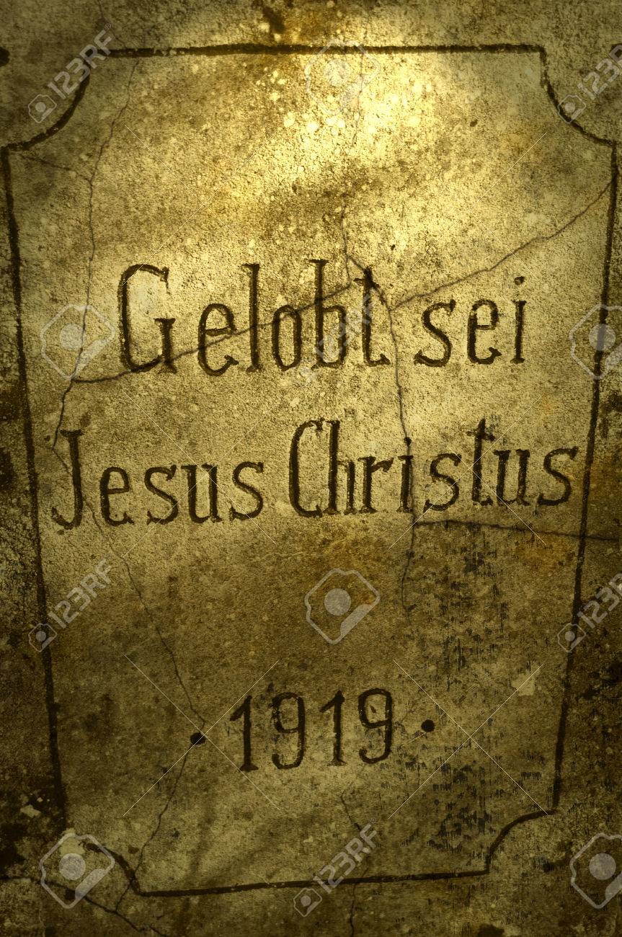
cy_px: 468
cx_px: 311
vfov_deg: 41.2
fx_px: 1248
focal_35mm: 48
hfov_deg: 28.0
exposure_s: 1/50
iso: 100
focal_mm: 32
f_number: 5
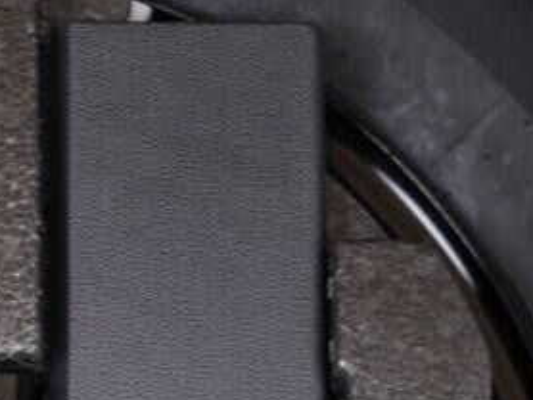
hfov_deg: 10.8
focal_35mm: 179
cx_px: -104
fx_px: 2759
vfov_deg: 8.2
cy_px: 578
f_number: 2.8
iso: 400
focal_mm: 24
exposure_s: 1/40
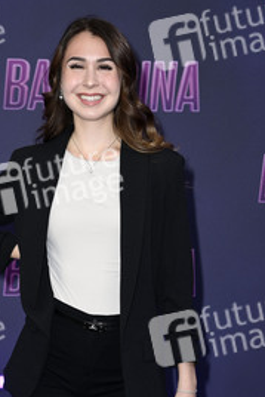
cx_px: 90
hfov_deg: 9.4
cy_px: 258
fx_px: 1610
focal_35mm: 146
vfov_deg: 14.0
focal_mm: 98
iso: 320
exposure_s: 1/200
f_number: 5.6
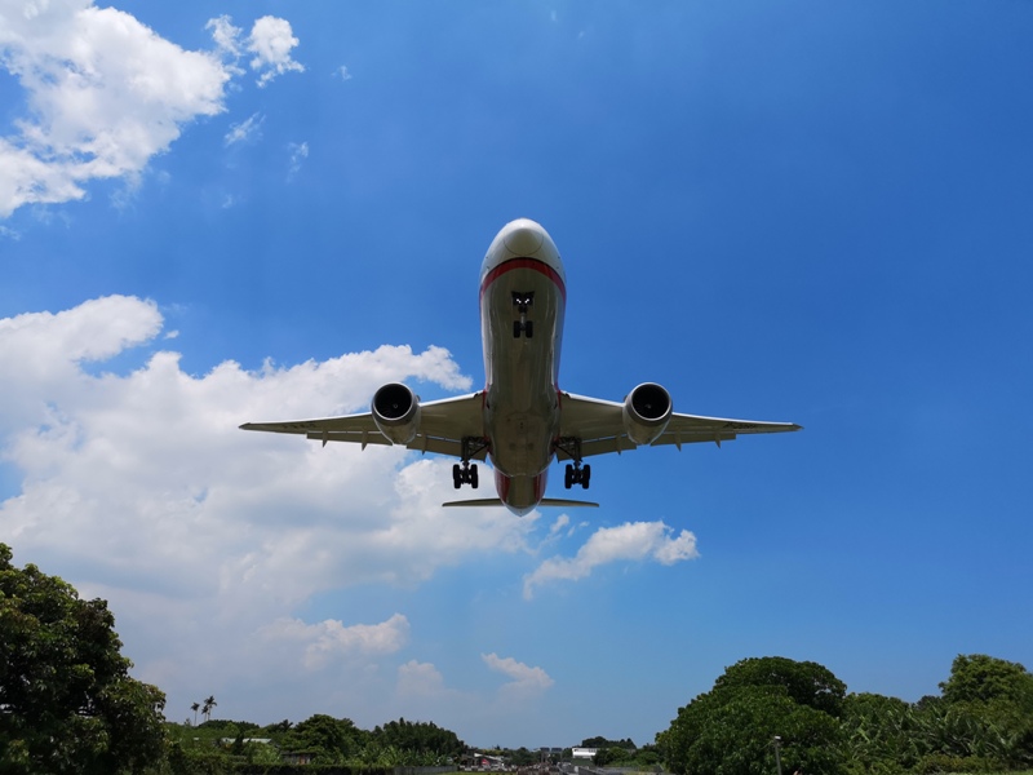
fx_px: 806
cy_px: 388
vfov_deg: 51.4
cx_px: 516
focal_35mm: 27
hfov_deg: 65.3
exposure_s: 1/4219
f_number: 1.8
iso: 50
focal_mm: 3.95
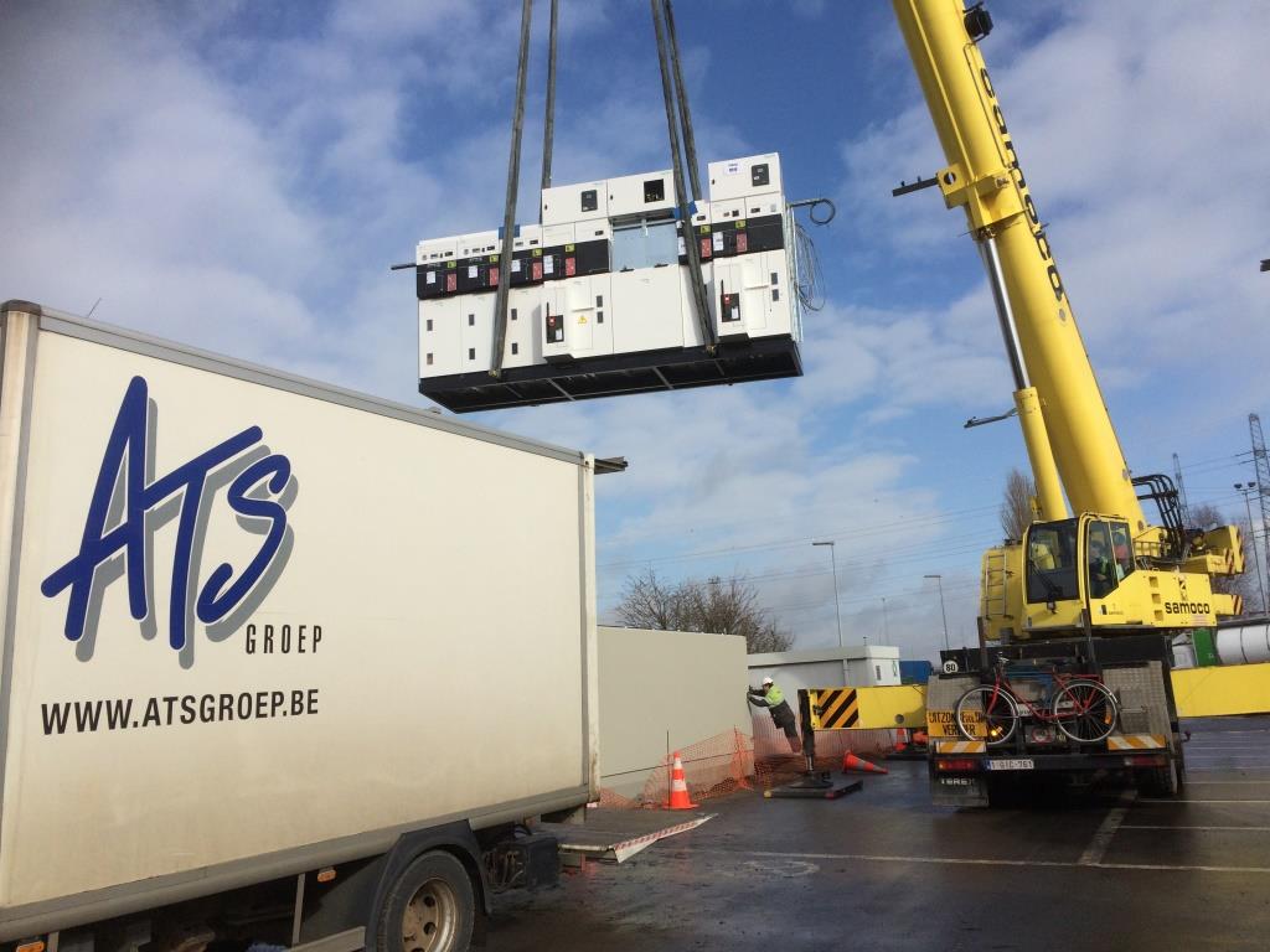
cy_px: 476
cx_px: 635
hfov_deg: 61.7
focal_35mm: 29
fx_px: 1064
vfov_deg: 48.2
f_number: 2.2
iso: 32
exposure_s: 1/3731
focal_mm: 4.15
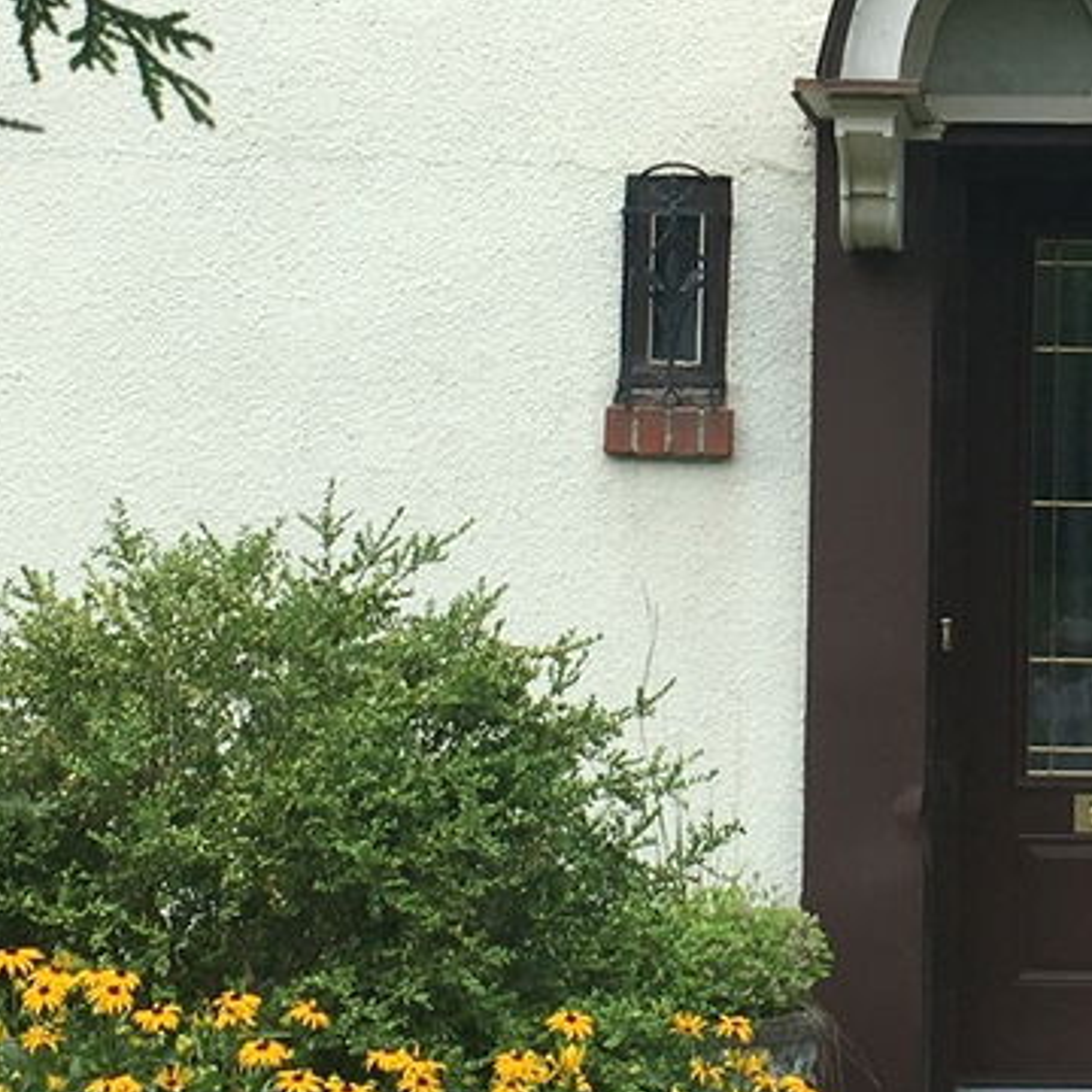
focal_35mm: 114
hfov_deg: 15.0
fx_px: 4069
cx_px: 1141
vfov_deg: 15.2
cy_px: 185
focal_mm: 4.15
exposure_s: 1/718
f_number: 2.2
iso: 25
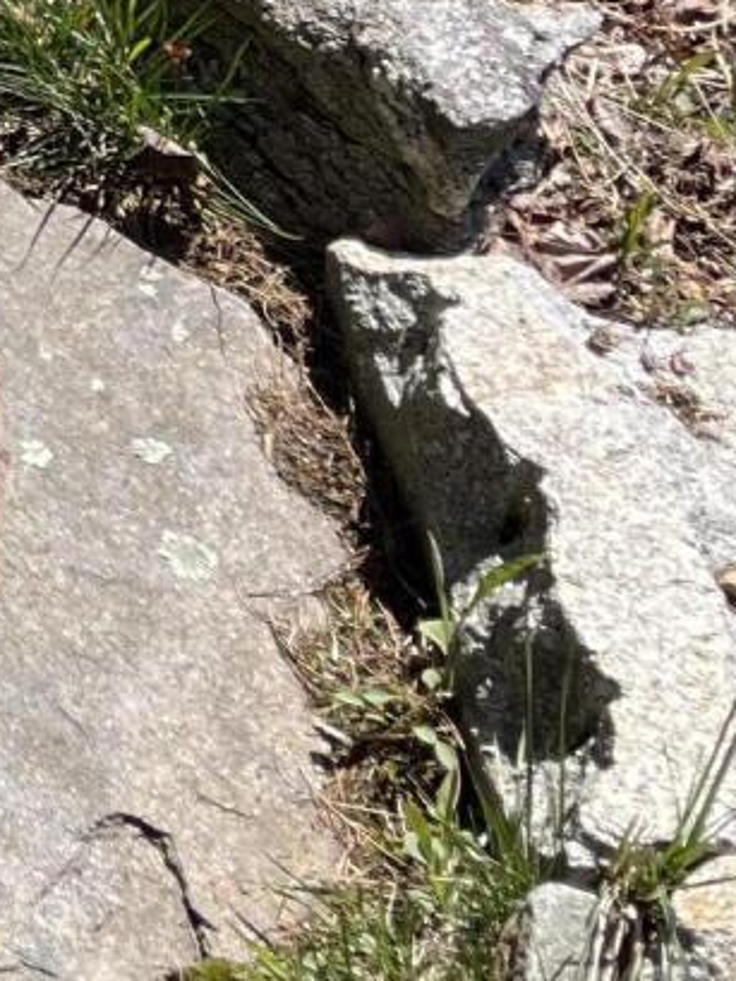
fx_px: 3598
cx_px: -959
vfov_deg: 13.6
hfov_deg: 10.3
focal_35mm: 127
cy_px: -880
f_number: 1.6
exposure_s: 1/2463
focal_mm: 5.1
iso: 50
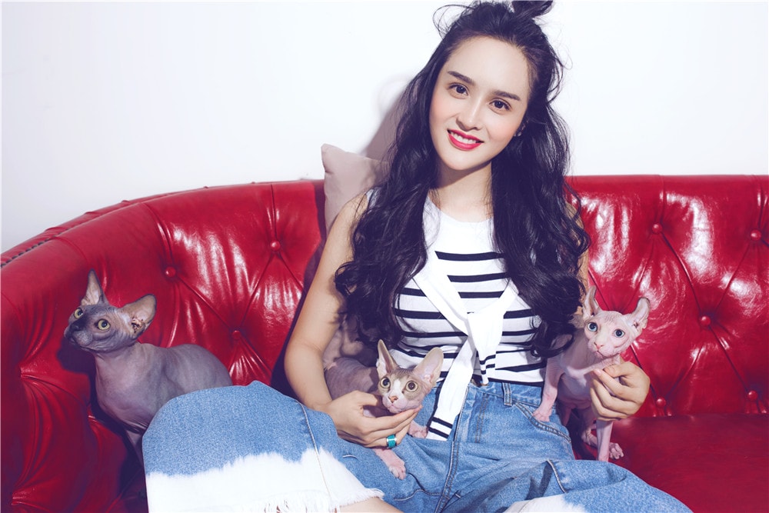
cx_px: 384
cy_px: 256
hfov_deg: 54.4
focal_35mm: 35
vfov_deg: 37.9
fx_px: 748
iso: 200
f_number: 9
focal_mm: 35
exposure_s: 1/100
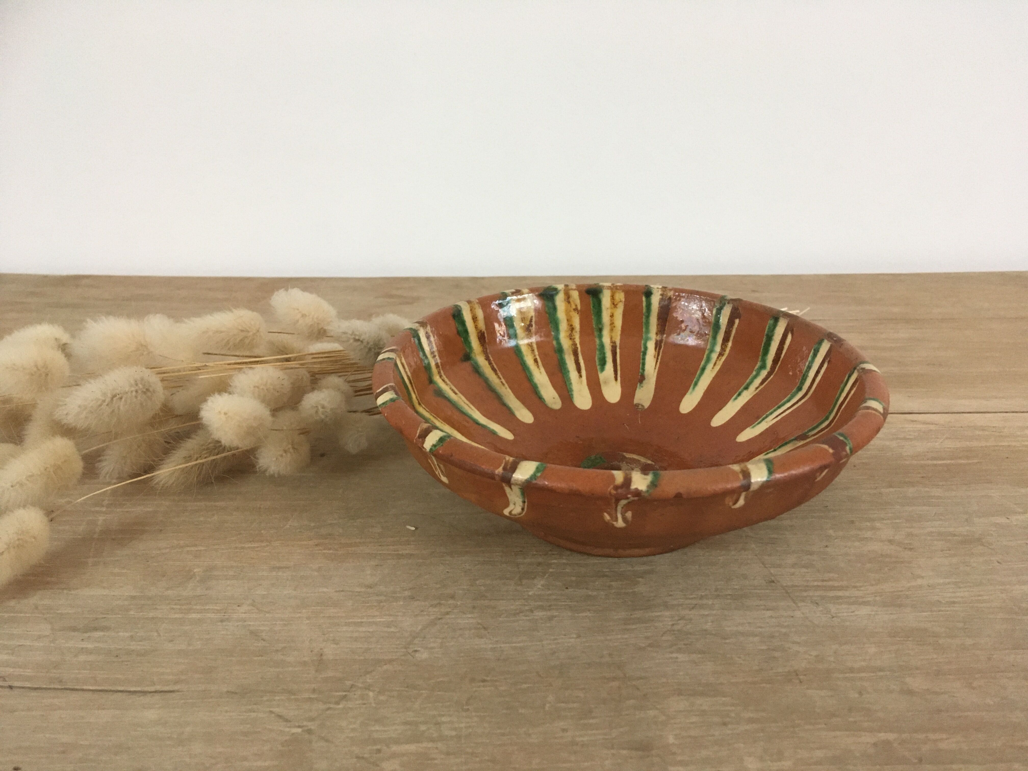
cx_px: 514
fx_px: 861
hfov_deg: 61.7
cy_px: 386
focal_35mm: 29
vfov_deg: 48.2
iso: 200
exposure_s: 1/25
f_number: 2.2
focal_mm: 4.15
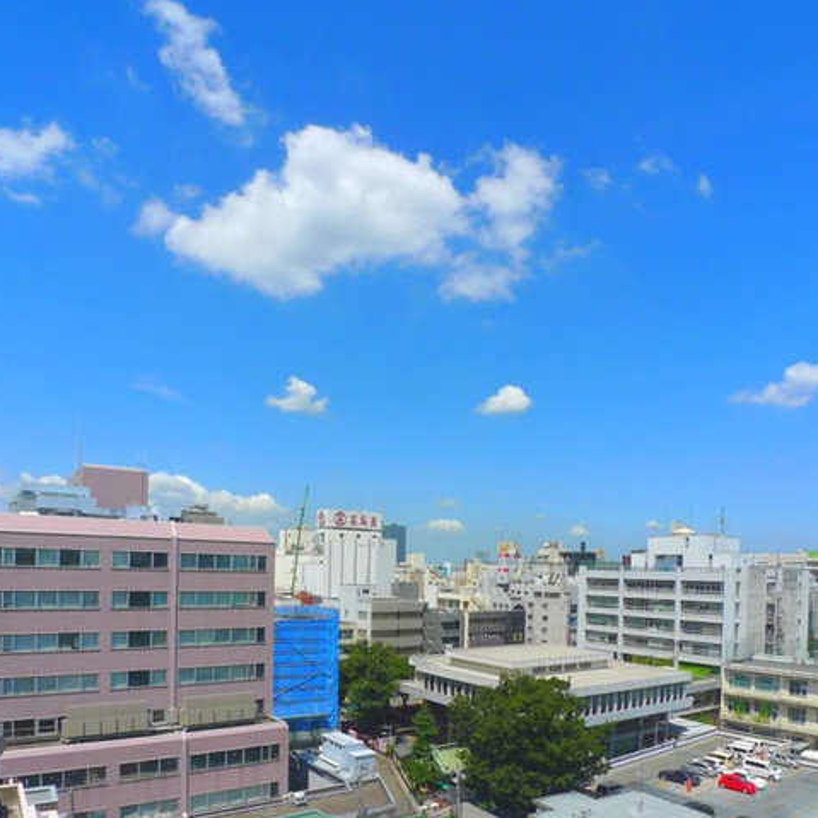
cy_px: 582
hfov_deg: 52.5
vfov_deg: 51.0
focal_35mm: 31
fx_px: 829
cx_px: 411
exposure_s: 1/1000
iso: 80
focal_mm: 5.1
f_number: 4.5
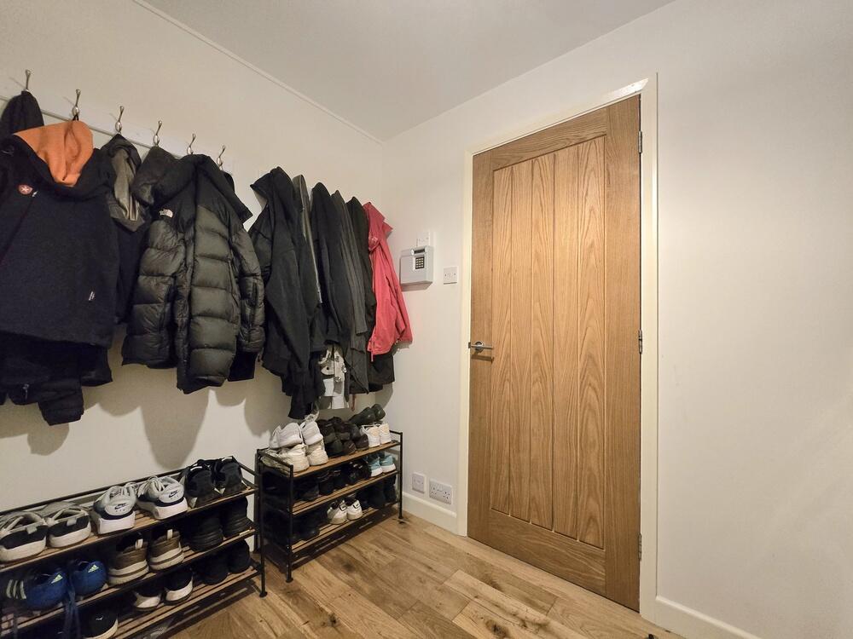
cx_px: 426
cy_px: 320
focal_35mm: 13
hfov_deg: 106.2
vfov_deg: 89.9
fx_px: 320
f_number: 2.2
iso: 1000
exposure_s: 1/50.3
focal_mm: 2.2
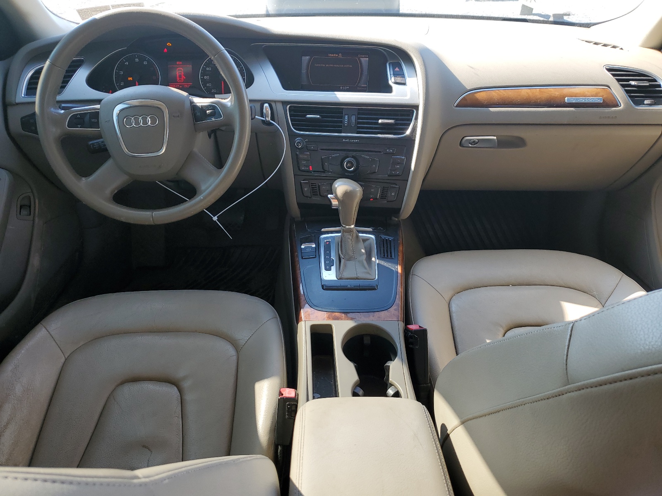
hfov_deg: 67.3
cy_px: 248
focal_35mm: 26
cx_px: 331
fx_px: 497
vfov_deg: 53.1
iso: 50
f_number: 1.5
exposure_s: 1/227
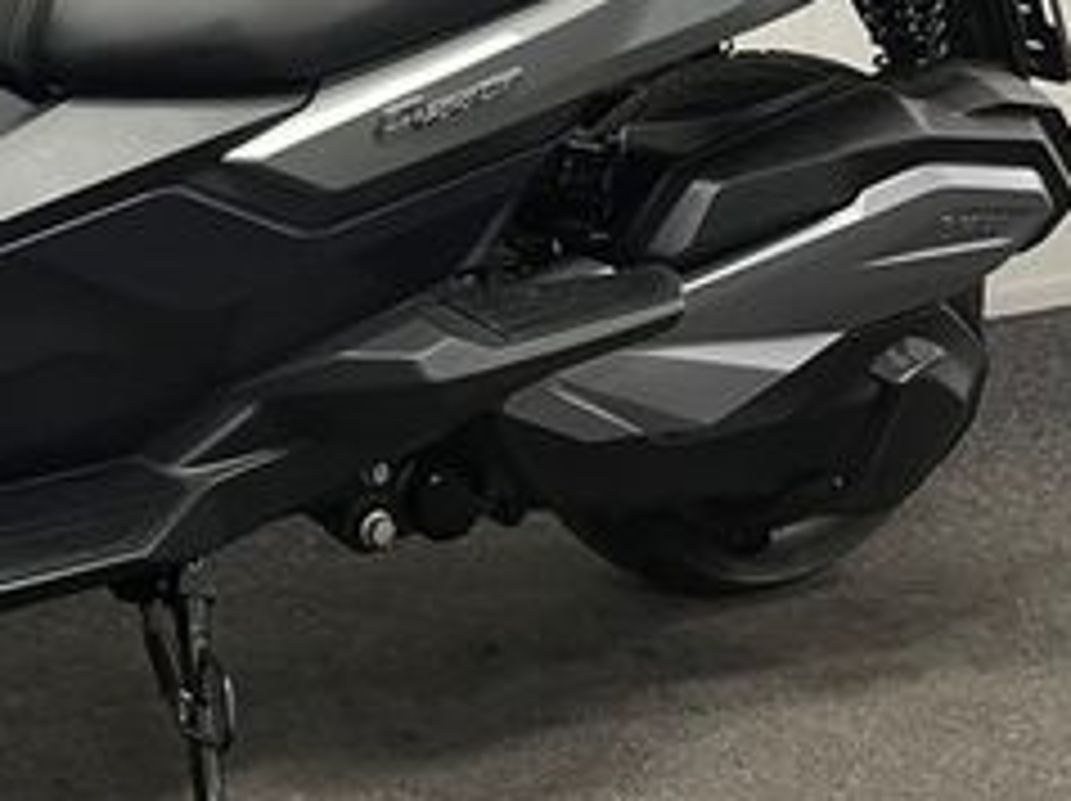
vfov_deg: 20.0
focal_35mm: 70
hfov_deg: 25.7
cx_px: -108
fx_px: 2164
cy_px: -86
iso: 80
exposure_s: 1/50
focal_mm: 5.1
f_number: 1.6
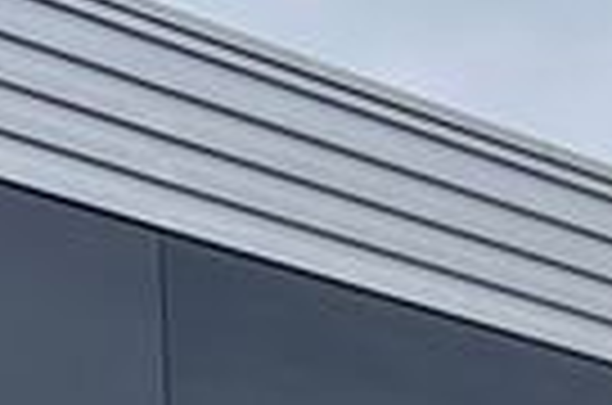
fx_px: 3460
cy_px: 1436
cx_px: 1256
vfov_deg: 5.9
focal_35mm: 204
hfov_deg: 9.4
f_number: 1.6
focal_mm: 5.1
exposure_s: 1/1175
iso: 50
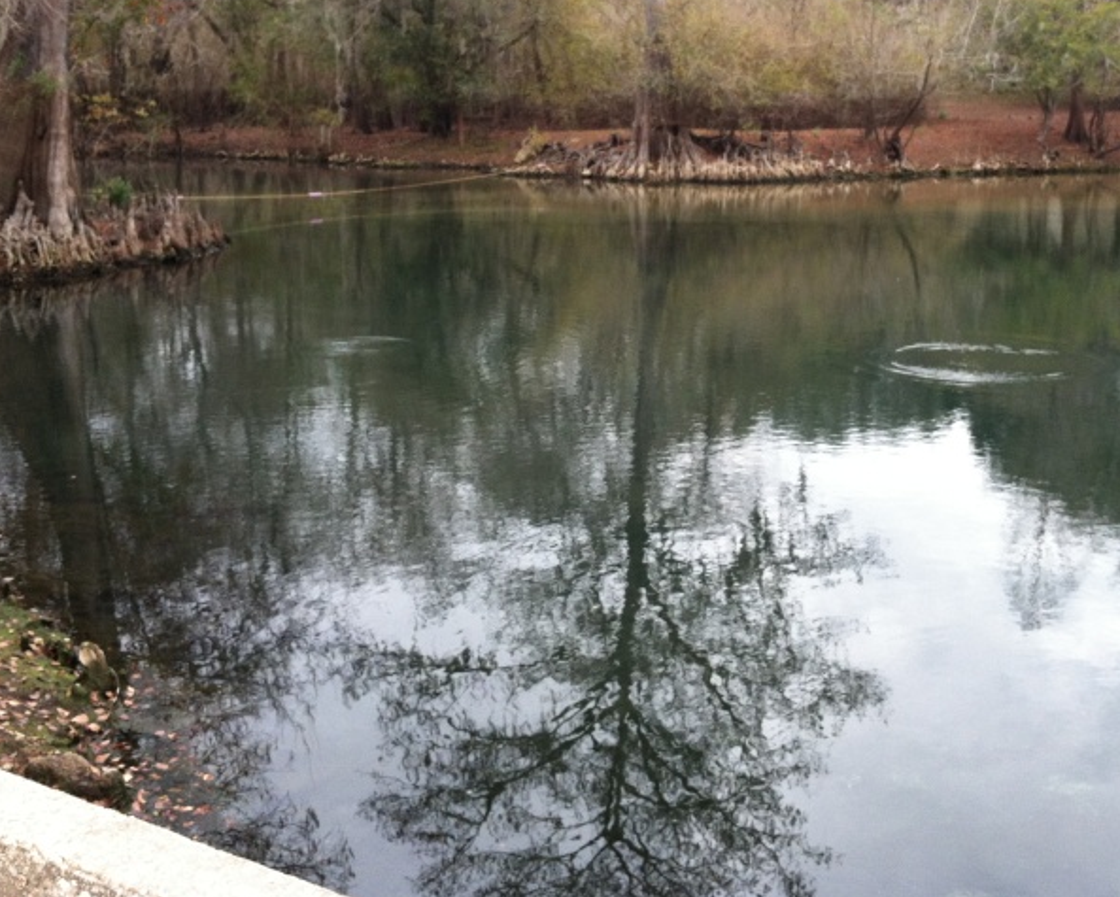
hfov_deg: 40.3
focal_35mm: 46
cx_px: 621
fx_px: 1526
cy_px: 359
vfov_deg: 32.7
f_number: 2.8
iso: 100
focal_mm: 3.85
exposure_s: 1/60
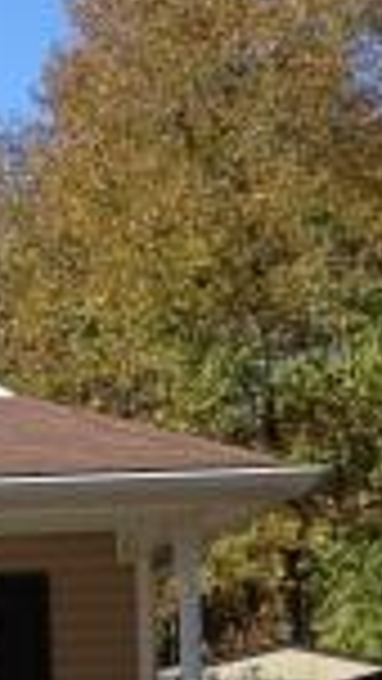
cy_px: 610
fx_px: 2034
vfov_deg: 18.6
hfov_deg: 9.3
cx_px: -607
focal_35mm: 113
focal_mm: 4.28
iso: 50
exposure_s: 1/944
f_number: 2.4
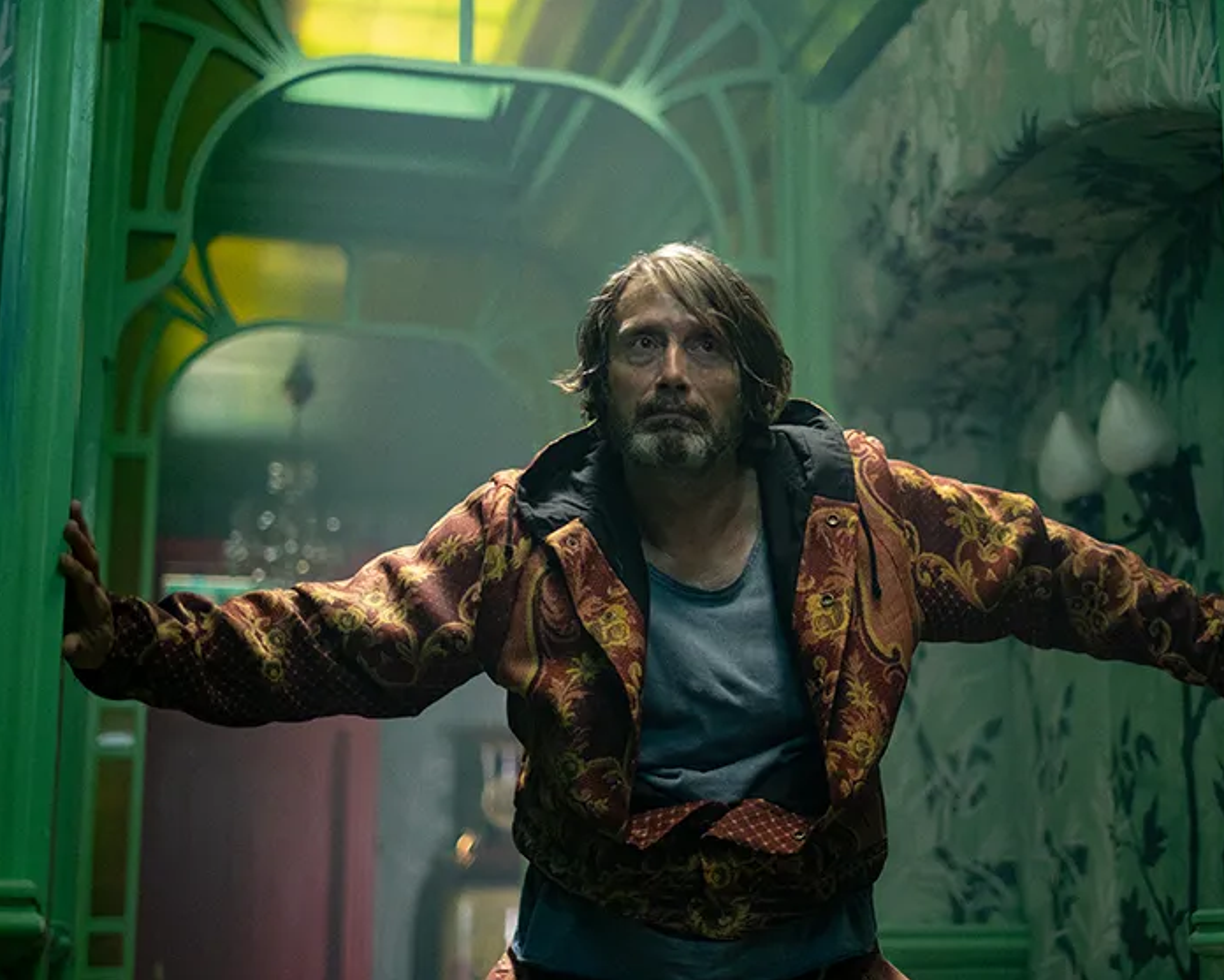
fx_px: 2174
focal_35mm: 60
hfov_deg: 31.4
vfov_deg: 25.4
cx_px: 735
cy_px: 489
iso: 1600
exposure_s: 1/100
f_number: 1.4
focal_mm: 35
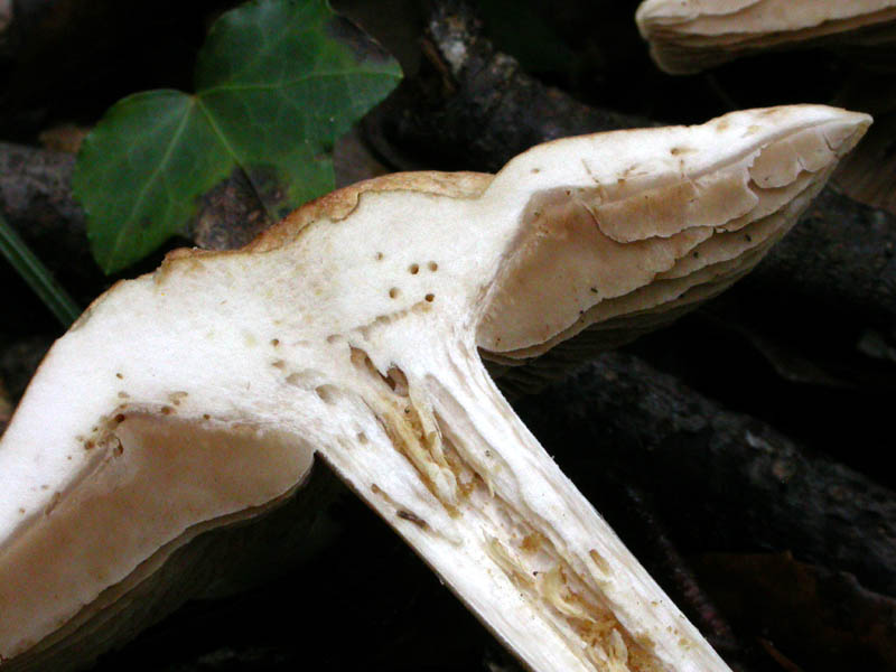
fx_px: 3986
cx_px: 448
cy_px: 336
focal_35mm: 154
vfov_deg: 9.6
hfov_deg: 12.8
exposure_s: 1/15
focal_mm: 32
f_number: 10.3
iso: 200
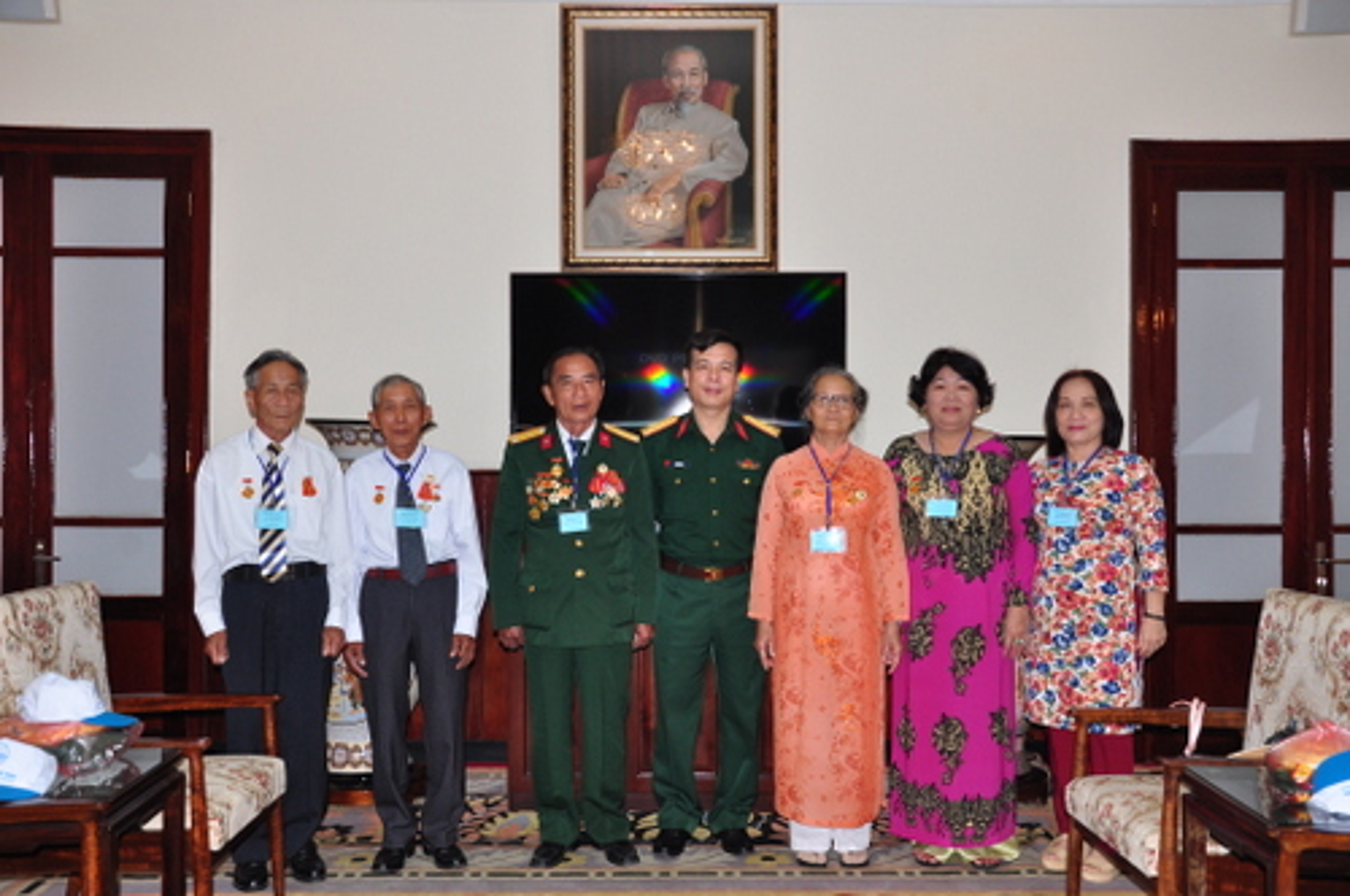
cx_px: 675
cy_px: 448
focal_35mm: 36
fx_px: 1348
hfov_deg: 53.2
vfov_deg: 36.8
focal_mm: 24
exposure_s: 1/60
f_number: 8
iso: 500
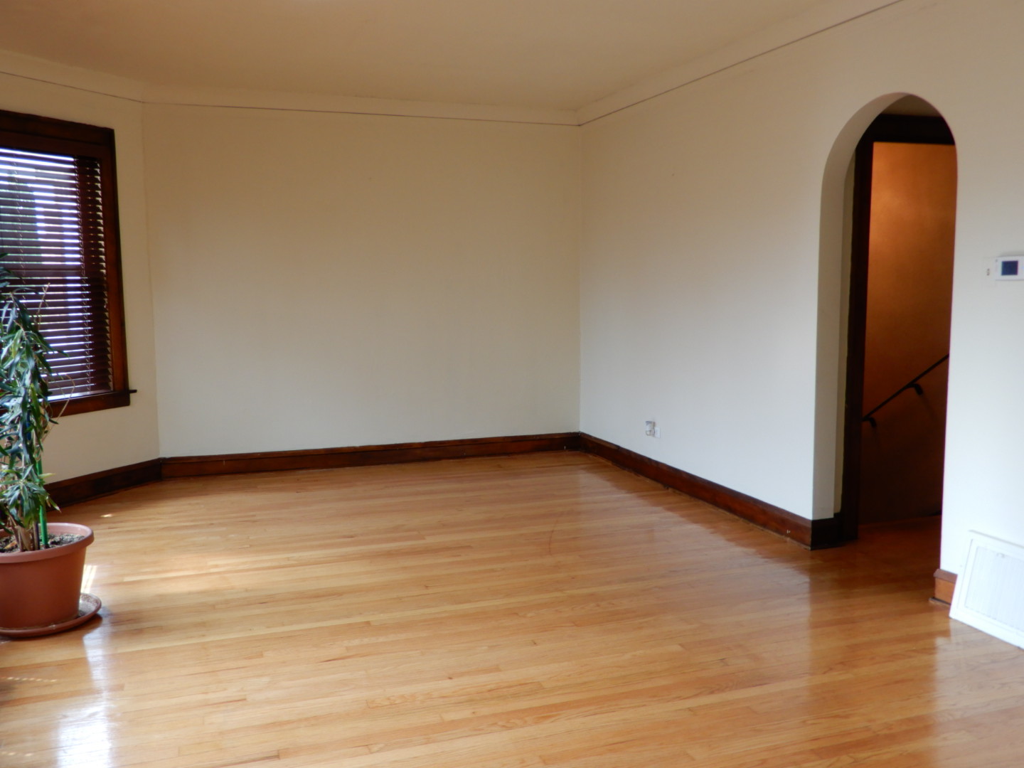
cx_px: 512
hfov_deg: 60.0
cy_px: 384
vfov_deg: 46.8
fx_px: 887
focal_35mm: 30
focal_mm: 5.4
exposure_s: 1/30
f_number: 3.5
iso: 125
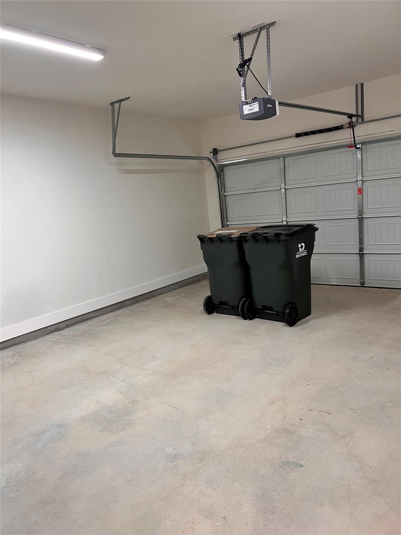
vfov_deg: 67.3
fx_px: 402
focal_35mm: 26
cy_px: 268
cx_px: 200
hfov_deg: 53.1
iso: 100
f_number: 1.5
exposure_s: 1/60
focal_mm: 5.7
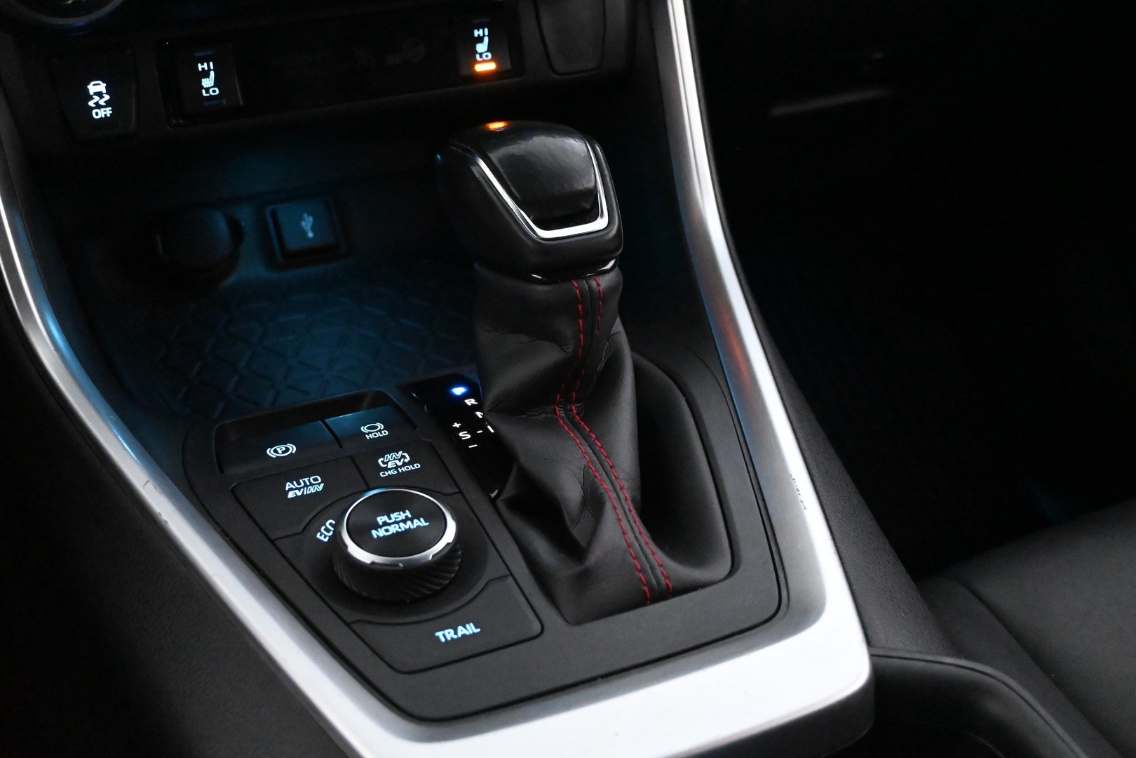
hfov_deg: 40.0
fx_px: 1562
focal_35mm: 50
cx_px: 568
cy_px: 379
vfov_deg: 27.3
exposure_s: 1/50
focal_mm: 33
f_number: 5
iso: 12800
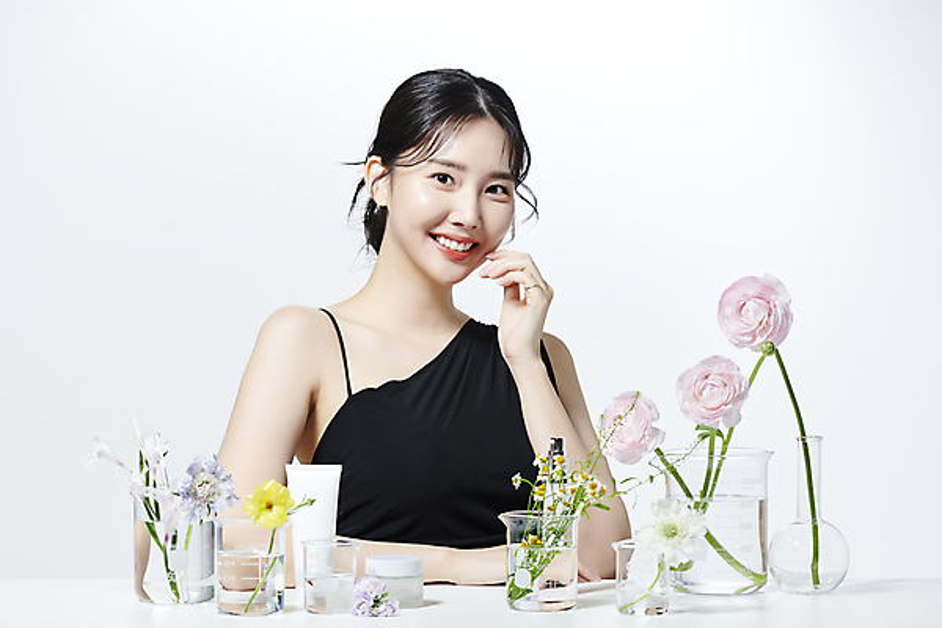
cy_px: 314
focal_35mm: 105
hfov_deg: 19.5
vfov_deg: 13.0
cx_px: 471
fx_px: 2747
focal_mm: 105
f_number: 13
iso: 64
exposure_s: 1/125
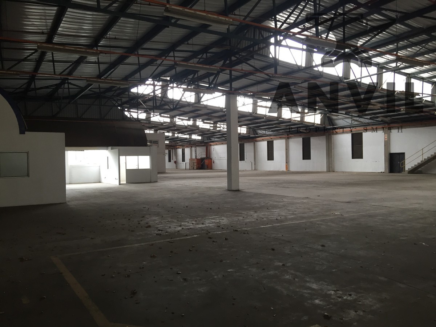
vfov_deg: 48.2
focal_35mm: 29
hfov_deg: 61.7
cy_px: 164
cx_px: 218
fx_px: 365
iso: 50
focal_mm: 4.15
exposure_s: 1/33
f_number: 2.2
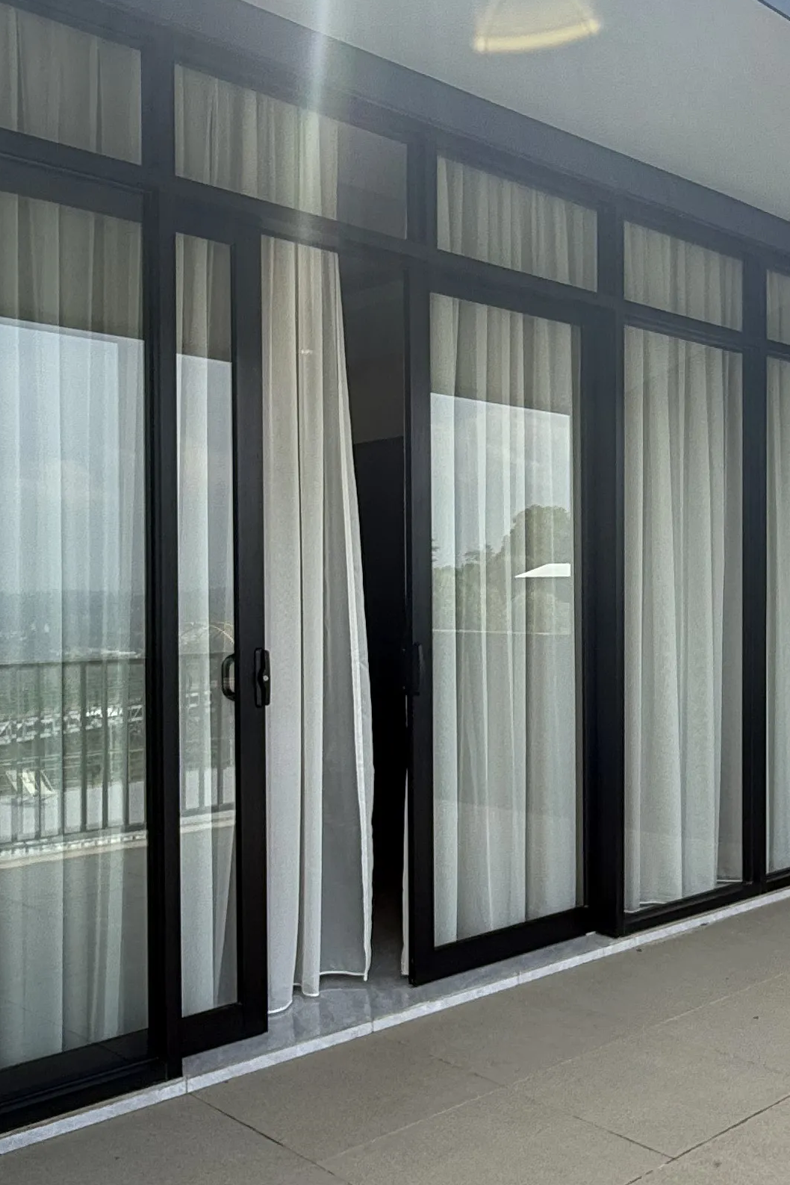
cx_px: 638
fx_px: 1218
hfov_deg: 34.8
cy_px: 612
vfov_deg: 51.9
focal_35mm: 37
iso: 50
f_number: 2.2
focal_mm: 2.22
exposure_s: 1/413
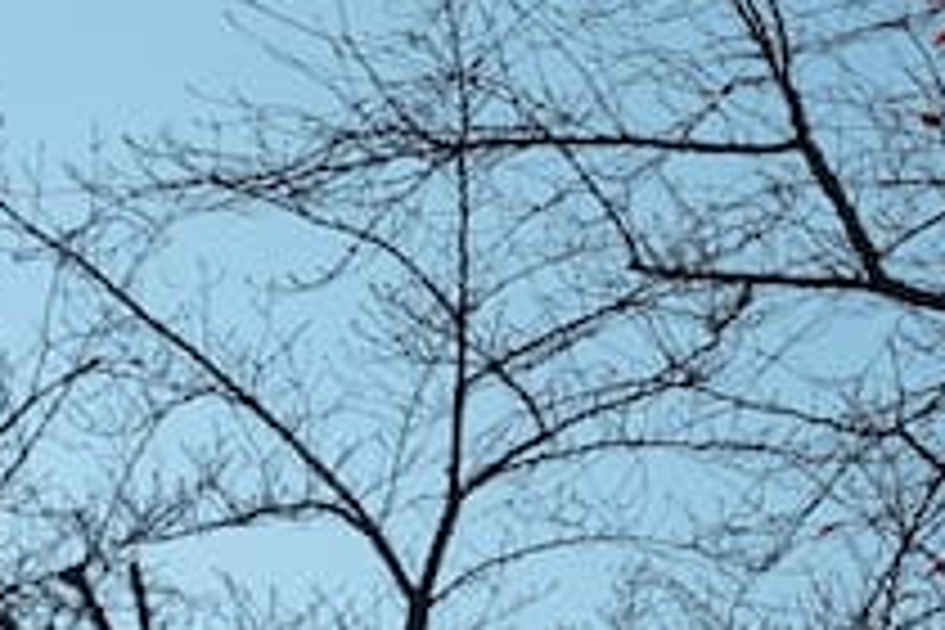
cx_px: 1624
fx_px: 4410
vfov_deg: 8.2
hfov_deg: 11.5
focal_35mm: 168
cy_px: 439
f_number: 5.6
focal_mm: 16.17
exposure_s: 1/640
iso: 125
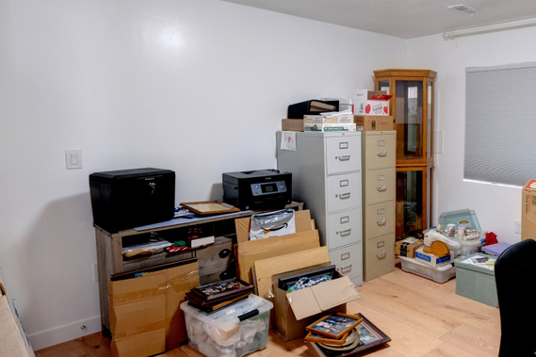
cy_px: 155
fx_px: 402
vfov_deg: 47.8
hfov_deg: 62.6
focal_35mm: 27
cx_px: 416
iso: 1250
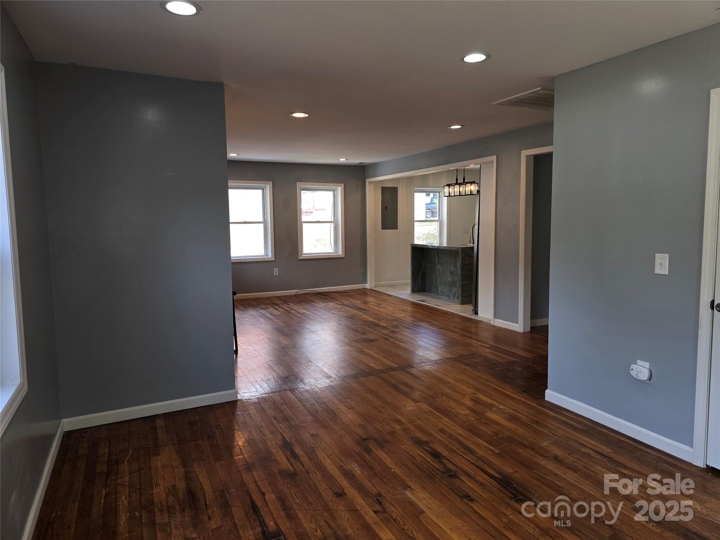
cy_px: 270
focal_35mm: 23
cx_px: 360
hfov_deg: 73.9
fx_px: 478
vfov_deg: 58.9
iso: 25
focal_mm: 6.3
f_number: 1.7
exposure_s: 1/60
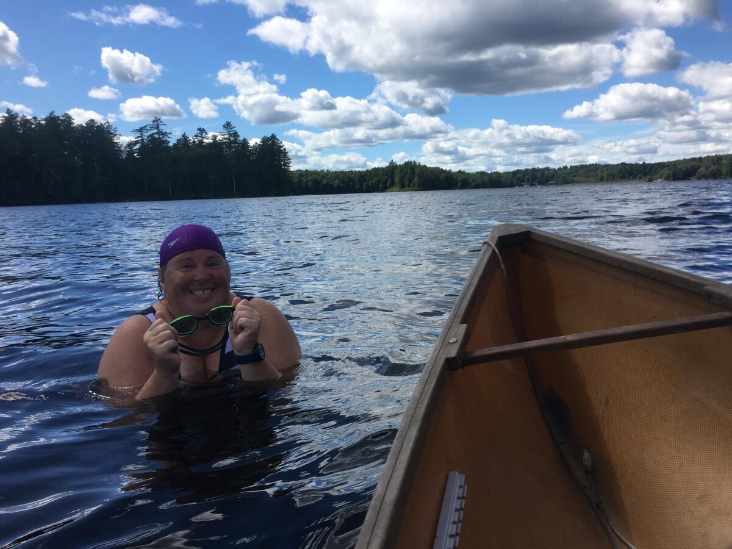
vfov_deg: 48.2
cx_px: 366
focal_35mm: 29
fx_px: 613
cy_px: 274
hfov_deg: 61.7
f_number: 2.2
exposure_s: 1/1603
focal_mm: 4.15
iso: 25
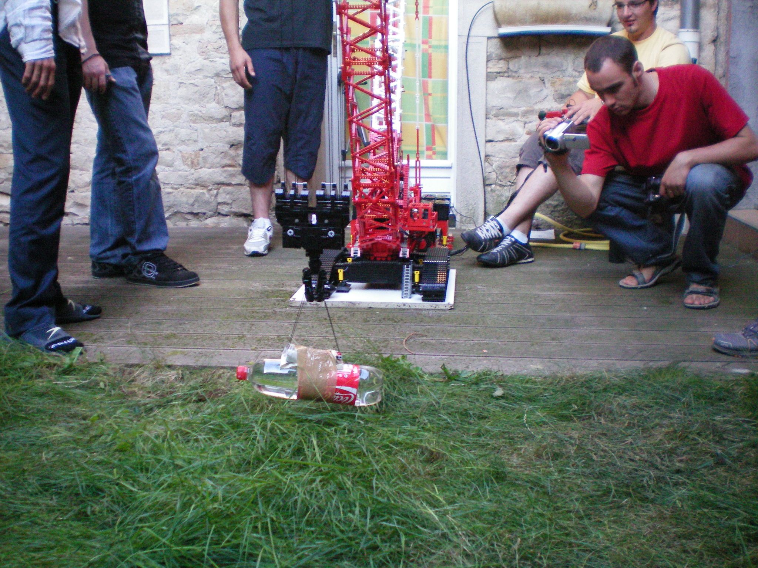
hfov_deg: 49.0
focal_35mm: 38
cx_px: 379
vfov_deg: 37.7
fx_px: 832
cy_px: 284
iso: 250
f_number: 3.1
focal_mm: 6.3
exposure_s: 1/60
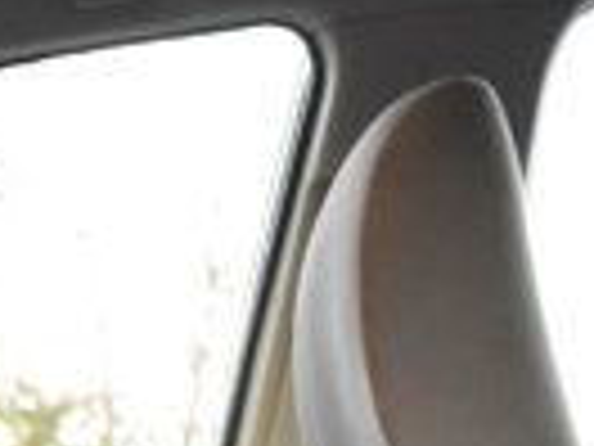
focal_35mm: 201
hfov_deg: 9.2
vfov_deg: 6.7
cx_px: -608
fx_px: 3449
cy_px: 1365
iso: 3200
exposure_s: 1/50
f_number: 3.5
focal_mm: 18
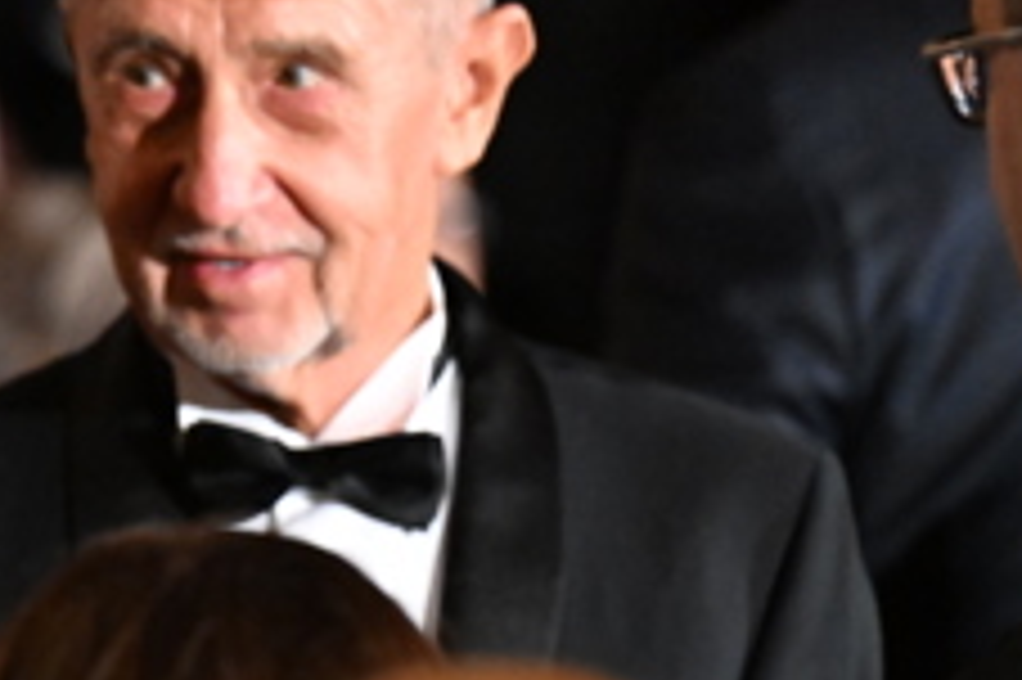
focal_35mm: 609
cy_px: 432
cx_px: -311
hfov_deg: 3.4
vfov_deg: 2.3
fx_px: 17276
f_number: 3.5
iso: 8000
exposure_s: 1/200
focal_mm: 200
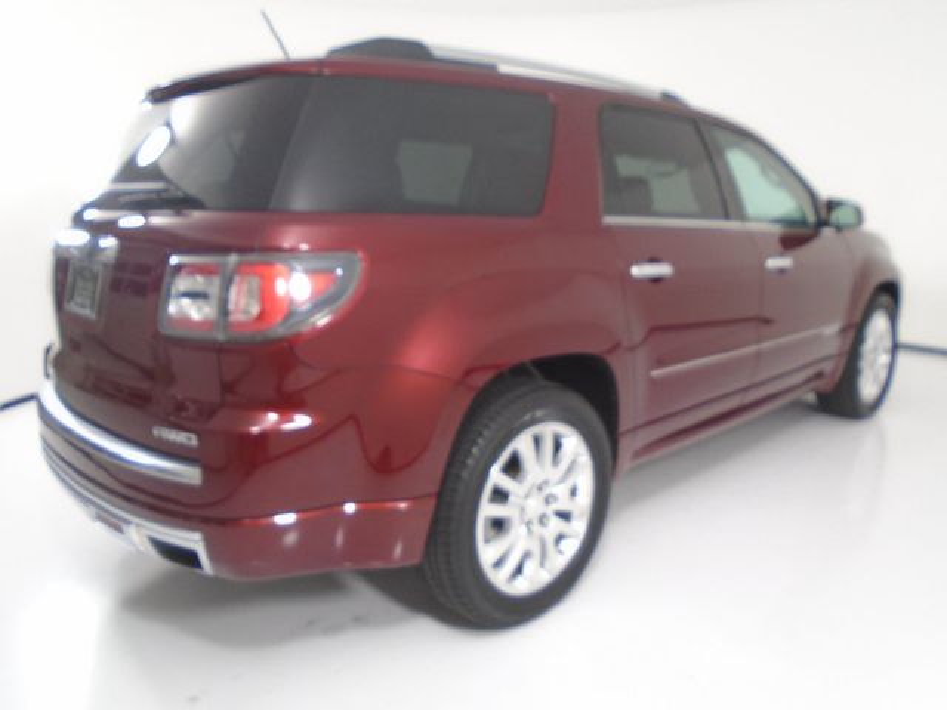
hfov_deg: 67.3
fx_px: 711
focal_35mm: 26
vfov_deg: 53.1
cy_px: 355
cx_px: 474
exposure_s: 1/60
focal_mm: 4.6
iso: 100
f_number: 3.2
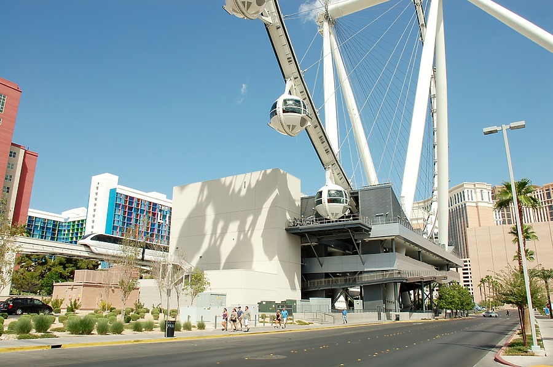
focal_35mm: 27
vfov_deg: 47.8
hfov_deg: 67.5
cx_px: 276
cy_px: 184
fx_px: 414
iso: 200
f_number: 10
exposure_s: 1/320
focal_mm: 18
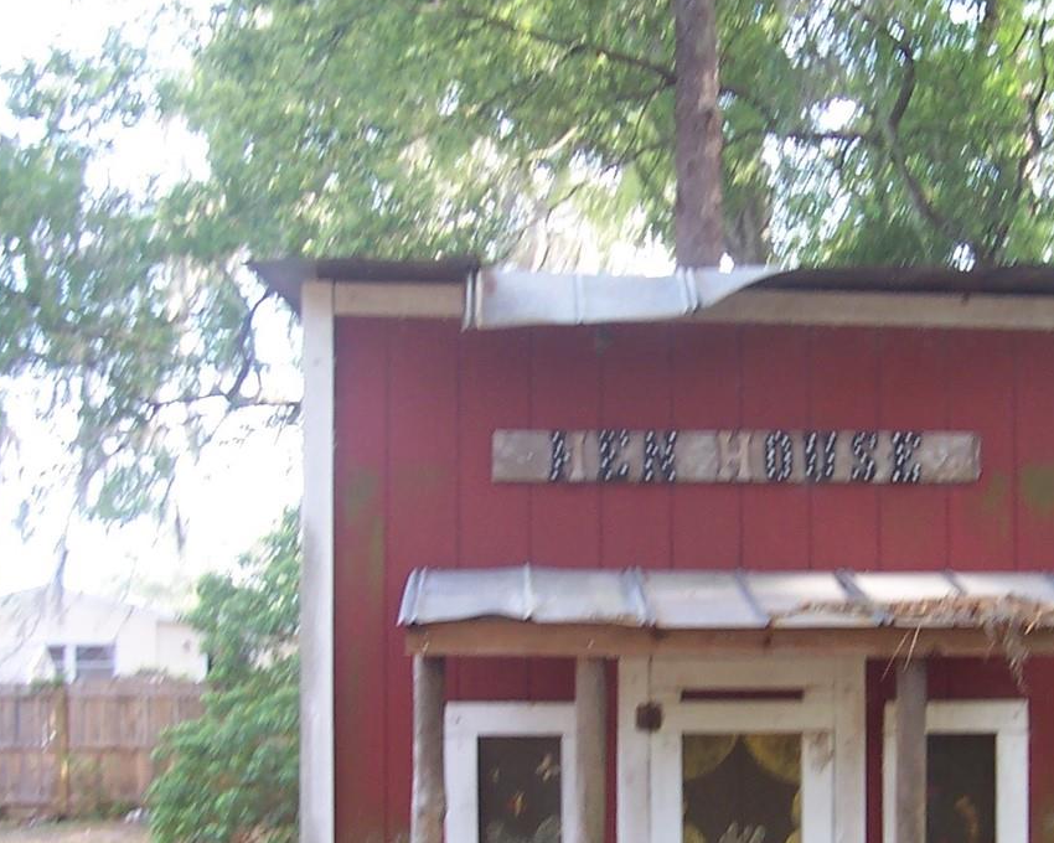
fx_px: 2121
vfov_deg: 22.3
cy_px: 645
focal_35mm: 68
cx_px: 755
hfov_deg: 27.6
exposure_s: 1/60
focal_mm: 5.6
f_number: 2.8
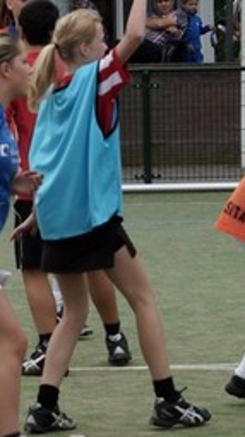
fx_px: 3658
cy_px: 105
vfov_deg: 6.8
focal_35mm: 316
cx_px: 260
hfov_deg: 3.8
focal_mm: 50
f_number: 4.5
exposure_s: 1/320
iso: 100
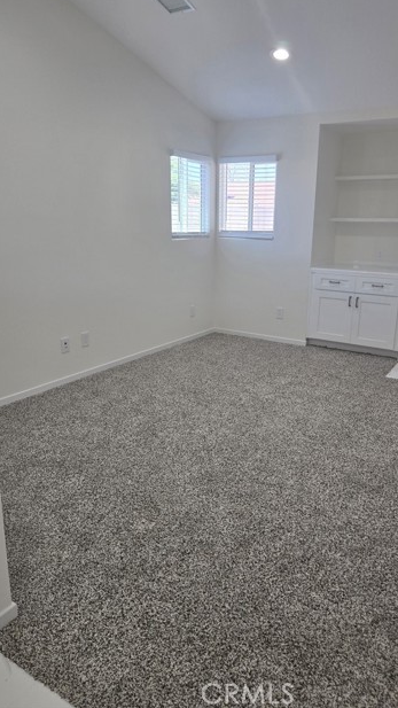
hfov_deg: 44.3
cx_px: 216
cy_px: 343
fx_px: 488
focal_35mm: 26
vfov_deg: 71.9
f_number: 1.8
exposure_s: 1/120
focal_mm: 5.4
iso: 50
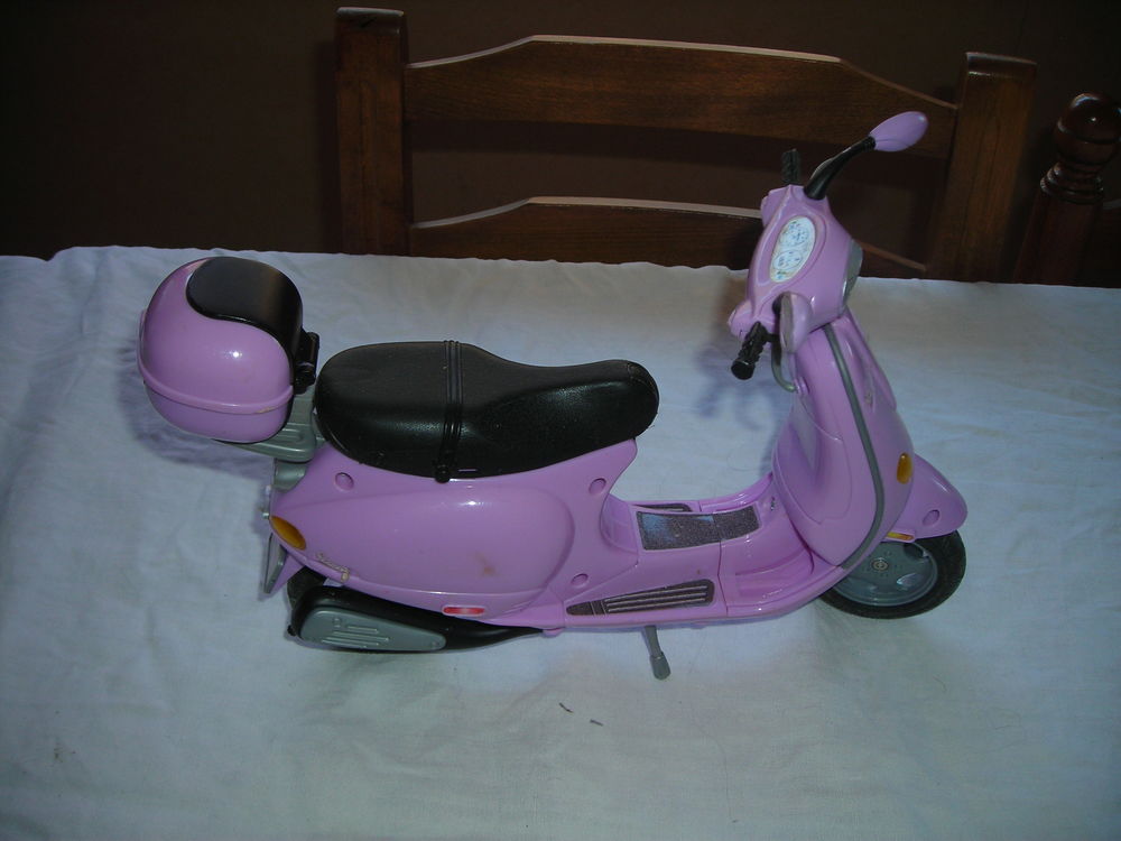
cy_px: 420
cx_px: 560
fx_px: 1231
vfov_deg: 37.7
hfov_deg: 49.0
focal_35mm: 38
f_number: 3.2
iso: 50
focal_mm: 6.3
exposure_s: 1/60.1
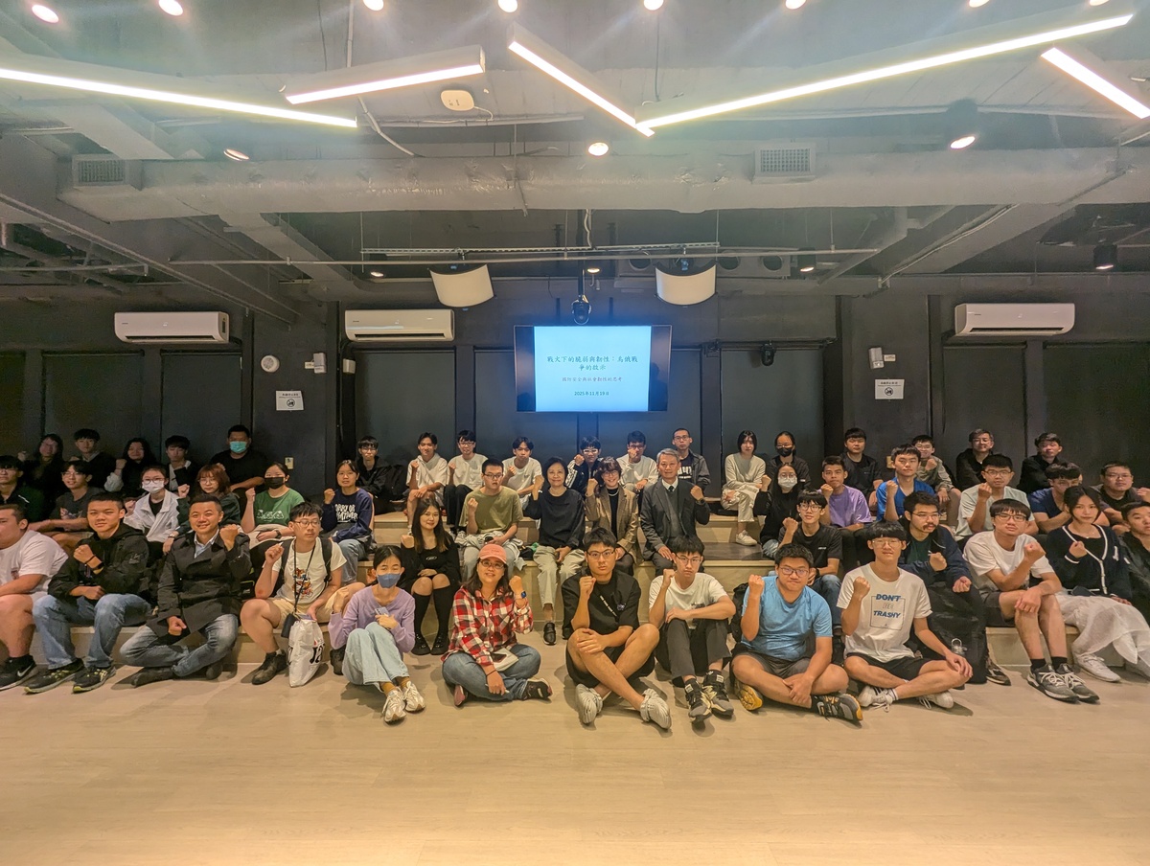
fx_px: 532
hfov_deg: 94.4
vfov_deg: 78.3
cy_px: 433
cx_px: 575
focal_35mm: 16
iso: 79
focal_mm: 2.35
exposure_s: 1/60
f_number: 2.2
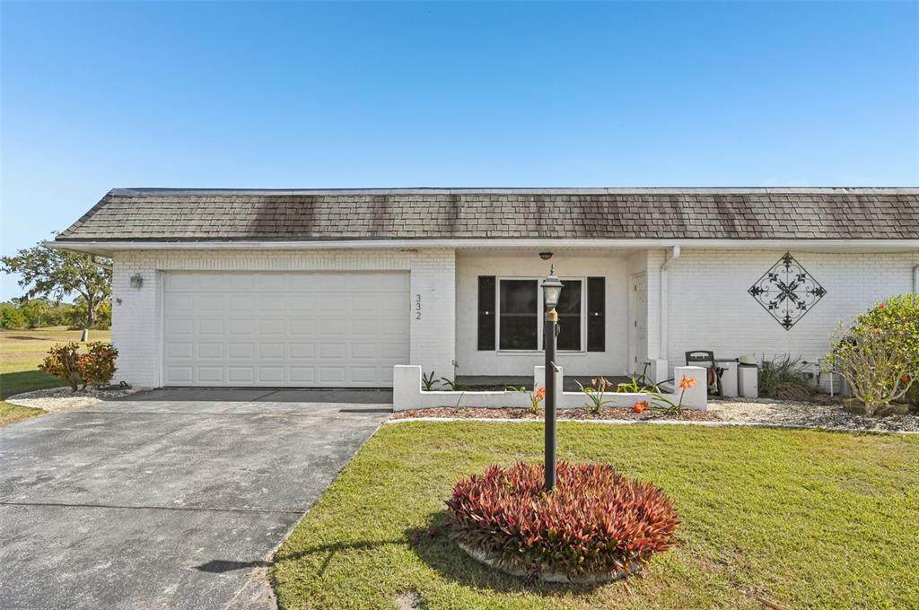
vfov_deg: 60.6
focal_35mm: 20
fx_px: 523
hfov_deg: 82.6
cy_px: 305
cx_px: 460
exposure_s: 1/1250
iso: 400
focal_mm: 20.5
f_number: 8
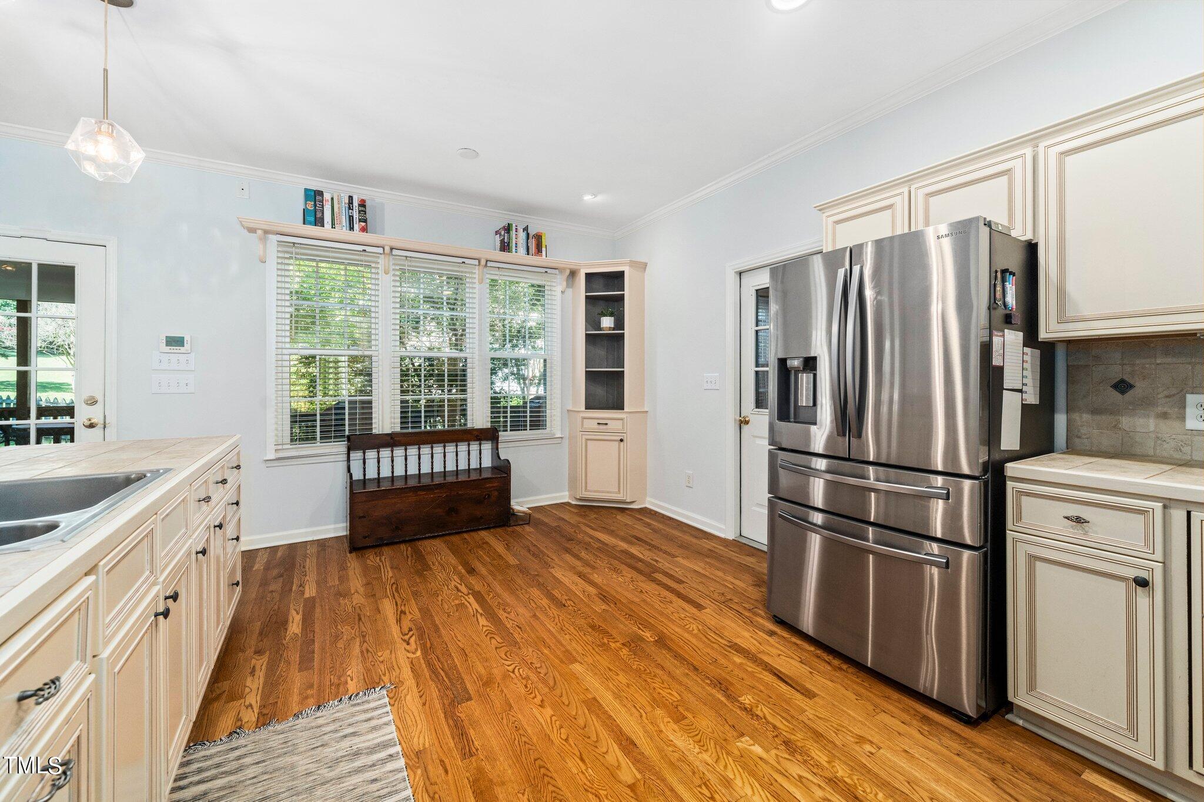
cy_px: 401
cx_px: 602
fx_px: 435
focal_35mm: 13
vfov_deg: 85.4
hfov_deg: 108.3
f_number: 7.1
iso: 640
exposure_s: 1/10
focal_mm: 13
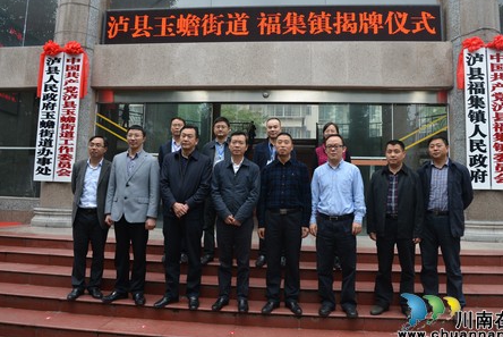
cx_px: 264
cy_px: 155
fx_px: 378
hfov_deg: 67.3
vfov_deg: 48.0
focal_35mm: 27
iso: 400
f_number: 5
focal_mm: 24
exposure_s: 1/100
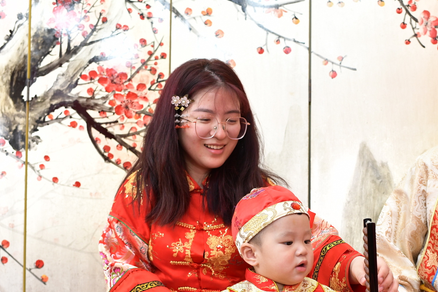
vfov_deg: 20.9
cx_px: 333
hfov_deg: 30.8
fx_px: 779
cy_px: 254
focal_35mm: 64
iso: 1000
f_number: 4.5
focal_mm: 35
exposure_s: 1/200
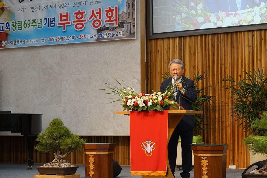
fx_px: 586
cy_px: 89
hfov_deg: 25.7
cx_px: 134
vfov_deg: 17.3
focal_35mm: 79
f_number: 5.6
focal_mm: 79
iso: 1000
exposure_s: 1/80
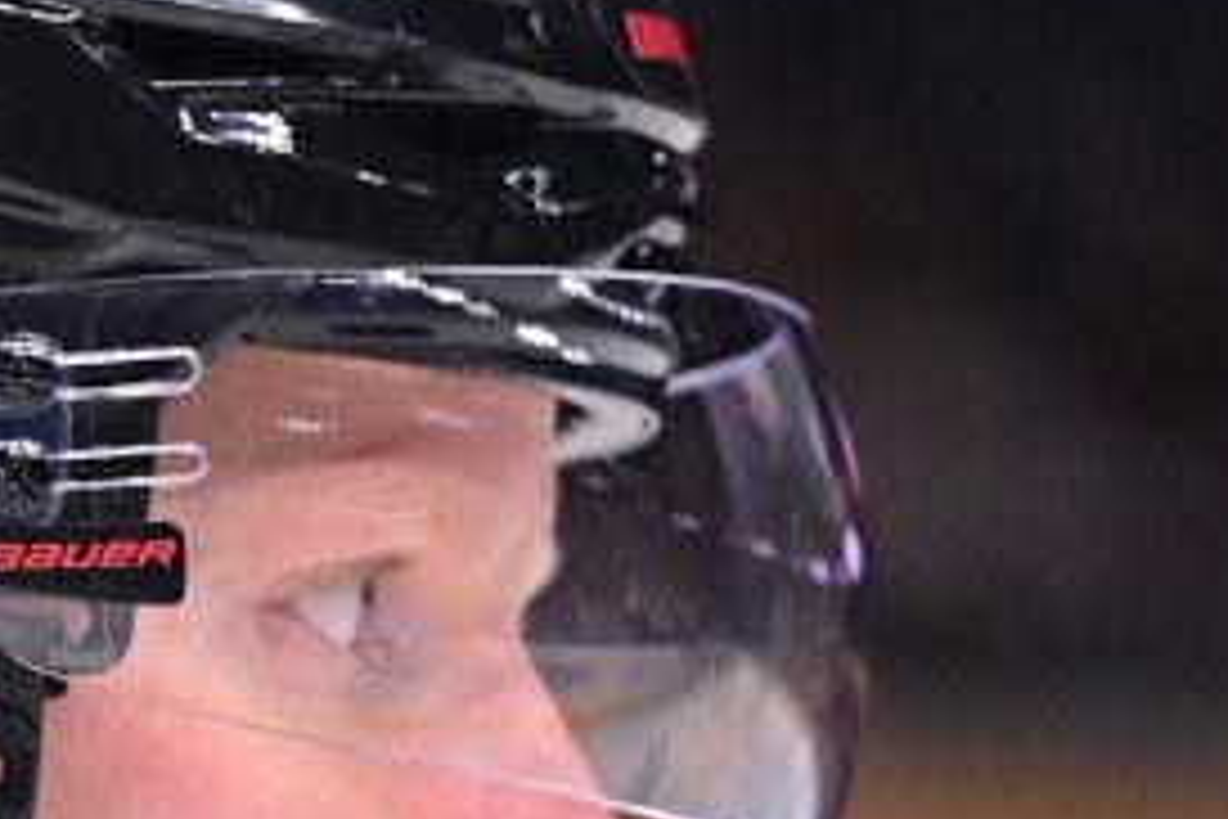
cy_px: 709
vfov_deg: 3.3
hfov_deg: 4.9
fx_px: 14360
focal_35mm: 421
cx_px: -324
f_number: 2.8
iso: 3200
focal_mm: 135
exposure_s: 1/2000
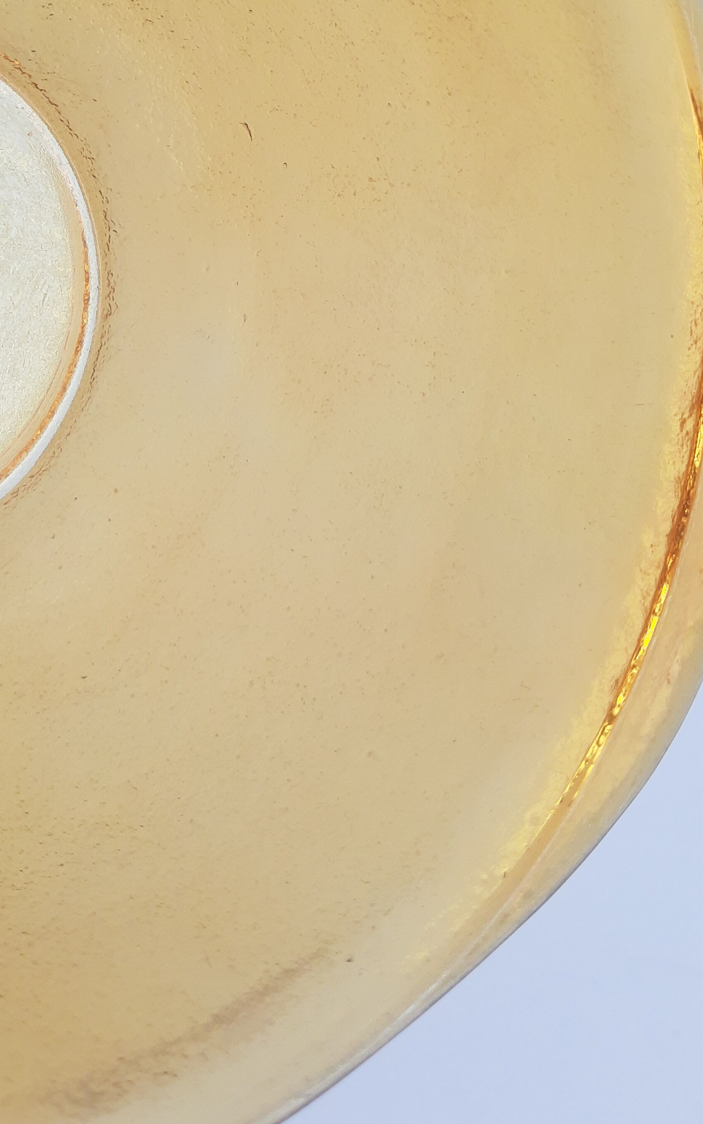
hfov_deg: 30.4
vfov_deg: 45.7
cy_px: 290
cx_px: 260
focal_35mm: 42
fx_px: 1287
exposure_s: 1/100
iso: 48
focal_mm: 3.95
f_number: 1.8
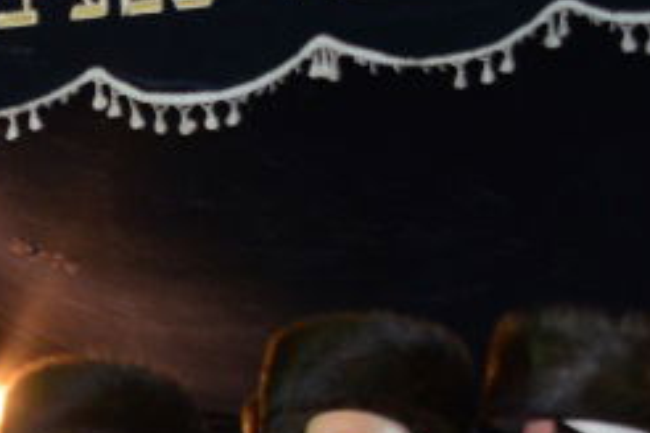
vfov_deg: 7.4
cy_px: 548
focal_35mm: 183
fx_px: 3304
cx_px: -330
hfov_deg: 10.8
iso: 1600
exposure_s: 1/60
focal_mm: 44
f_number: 5
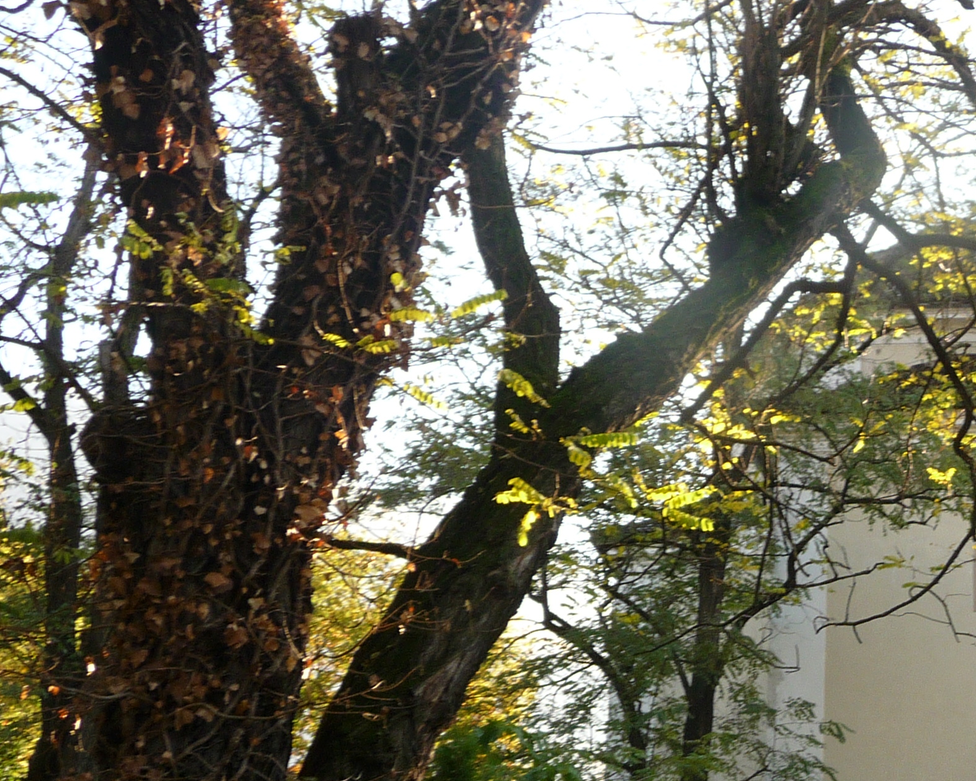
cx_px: 1003
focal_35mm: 64
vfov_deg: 23.5
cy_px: 639
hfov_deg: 27.6
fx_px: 1849
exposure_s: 1/100
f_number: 3.4
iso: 100
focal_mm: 5
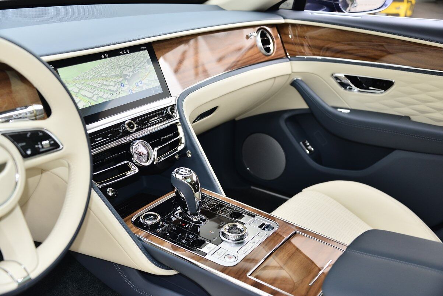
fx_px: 542
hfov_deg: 44.5
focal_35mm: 44
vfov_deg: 30.5
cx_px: 222
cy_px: 148
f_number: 4.2
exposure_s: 1/160
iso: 320
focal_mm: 44
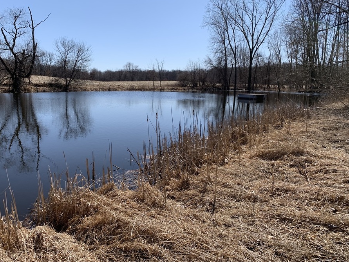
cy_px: 126
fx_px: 282
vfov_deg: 49.8
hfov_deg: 63.3
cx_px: 161
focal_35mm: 28
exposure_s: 1/3086
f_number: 1.8
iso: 25
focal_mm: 4.25
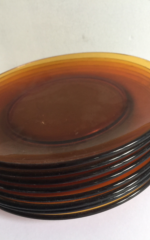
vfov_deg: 61.2
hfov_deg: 40.6
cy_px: 120
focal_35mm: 31
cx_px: 78
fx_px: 203
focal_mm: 4.15
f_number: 2.2
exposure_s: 1/10
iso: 100
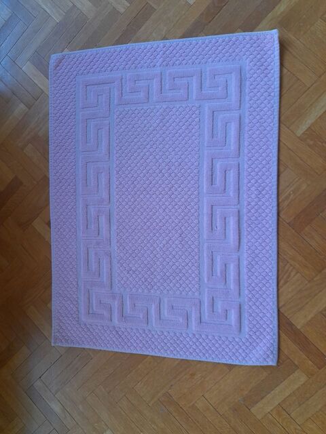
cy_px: 217
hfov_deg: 54.9
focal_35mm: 25
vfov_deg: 69.4
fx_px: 314
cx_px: 163
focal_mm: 4.6
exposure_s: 1/50
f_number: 2
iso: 100
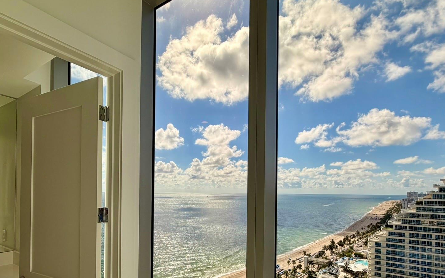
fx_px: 255
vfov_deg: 55.7
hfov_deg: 82.1
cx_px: 205
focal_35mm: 21
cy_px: 193
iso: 20
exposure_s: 1/770
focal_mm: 2.22
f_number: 2.2
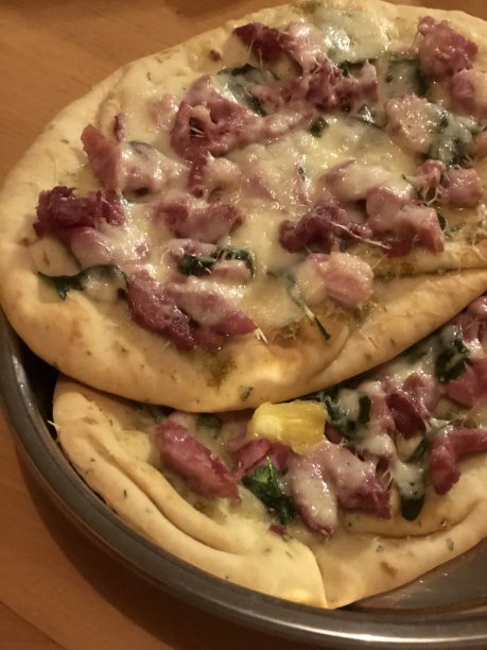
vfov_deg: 33.8
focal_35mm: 57
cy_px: 325
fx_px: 1069
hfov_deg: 25.7
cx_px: 244
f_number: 2.8
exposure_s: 1/30
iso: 1000
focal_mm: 6.6
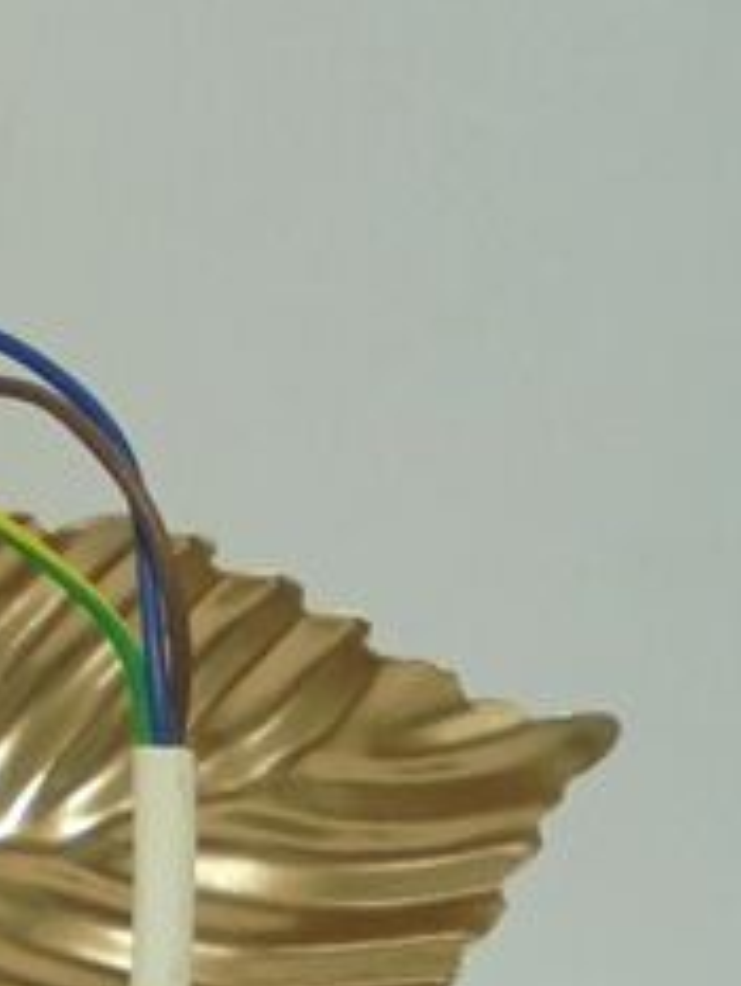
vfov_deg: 17.1
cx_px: -641
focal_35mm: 112
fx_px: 3194
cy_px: 1003
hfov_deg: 12.0
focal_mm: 5.3
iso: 100
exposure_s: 1/100
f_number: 3.7
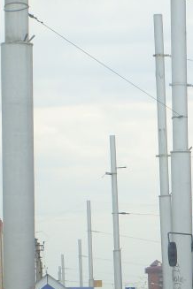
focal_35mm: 234
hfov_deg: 5.8
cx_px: 317
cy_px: 234
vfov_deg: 8.8
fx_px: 1882
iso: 80
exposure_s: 1/500
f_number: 4.6
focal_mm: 15.5
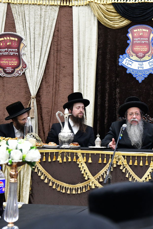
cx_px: 149
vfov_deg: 20.8
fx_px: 624
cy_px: 115
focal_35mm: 98
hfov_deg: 13.8
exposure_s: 1/100
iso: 2500
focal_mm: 65
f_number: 5.6
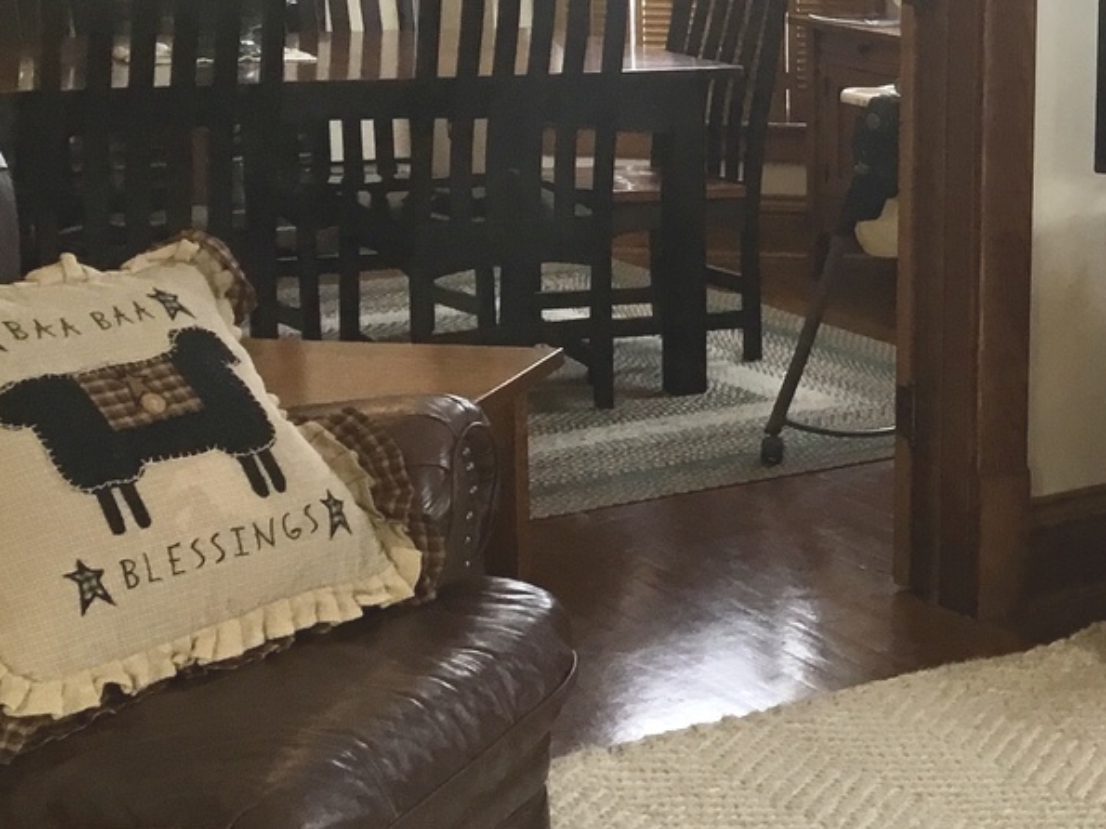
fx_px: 2396
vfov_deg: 19.6
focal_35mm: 75
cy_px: 290
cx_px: 1247
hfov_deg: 24.1
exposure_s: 1/30
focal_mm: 3.3
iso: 25
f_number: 2.4
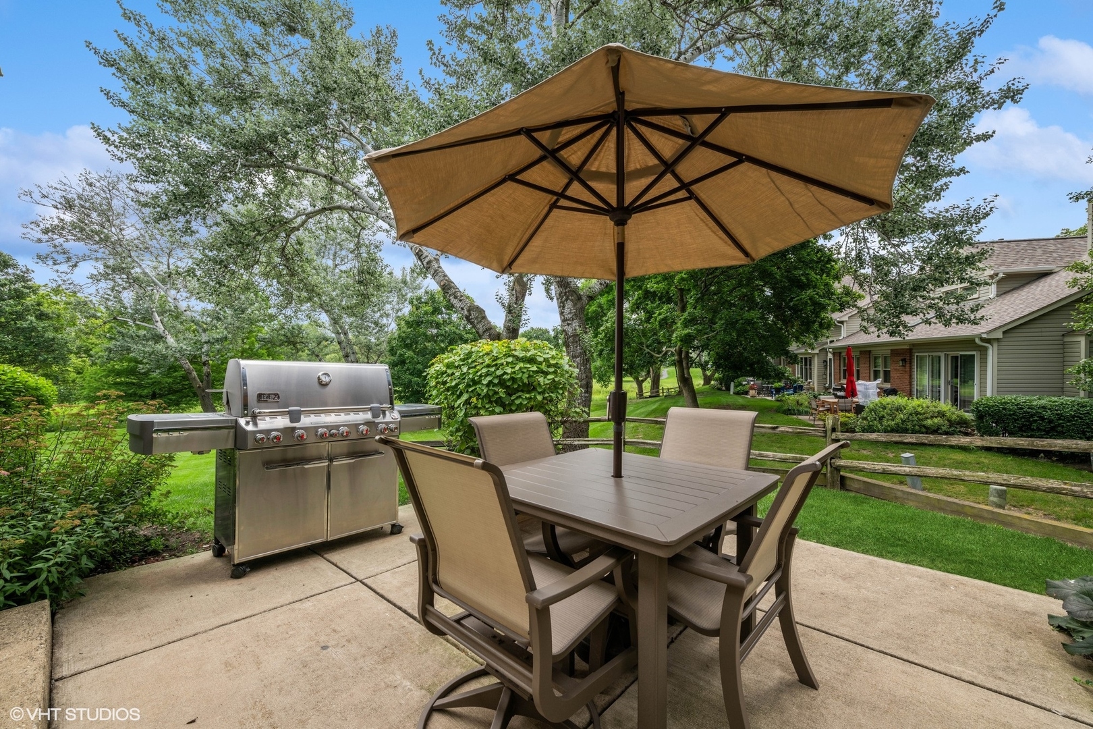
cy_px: 364
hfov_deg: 104.3
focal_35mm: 14
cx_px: 546
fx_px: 425
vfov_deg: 81.2
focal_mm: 14
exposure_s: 1/60
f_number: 9.5
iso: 200
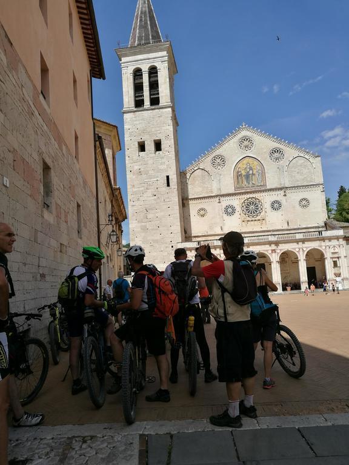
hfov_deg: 51.4
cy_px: 232
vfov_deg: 65.3
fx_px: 363
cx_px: 174
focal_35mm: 27
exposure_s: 1/1393
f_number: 2.2
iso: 50
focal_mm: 4.5
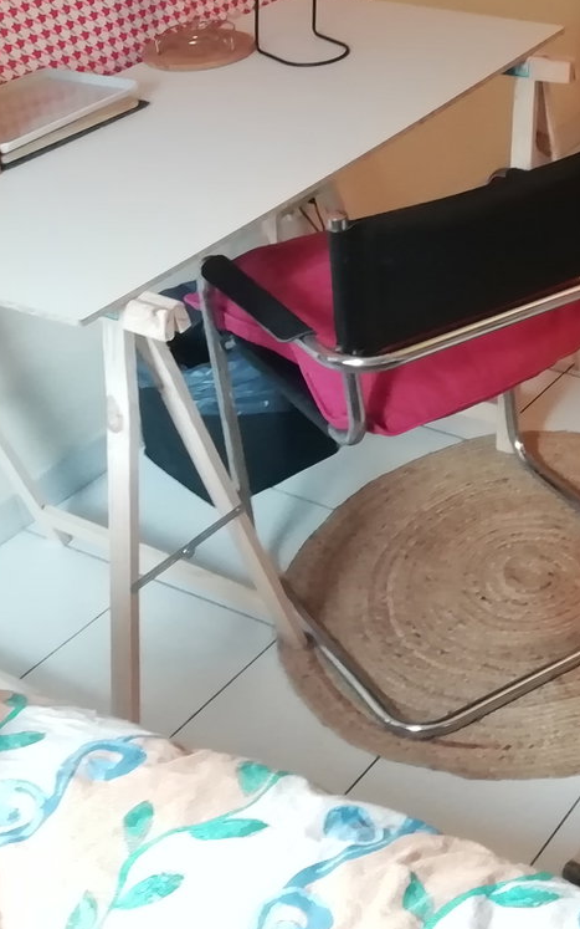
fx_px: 1492
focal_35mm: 59
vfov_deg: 34.5
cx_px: 605
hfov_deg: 21.1
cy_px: 381
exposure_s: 1/30
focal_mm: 3.46
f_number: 2.2
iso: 320
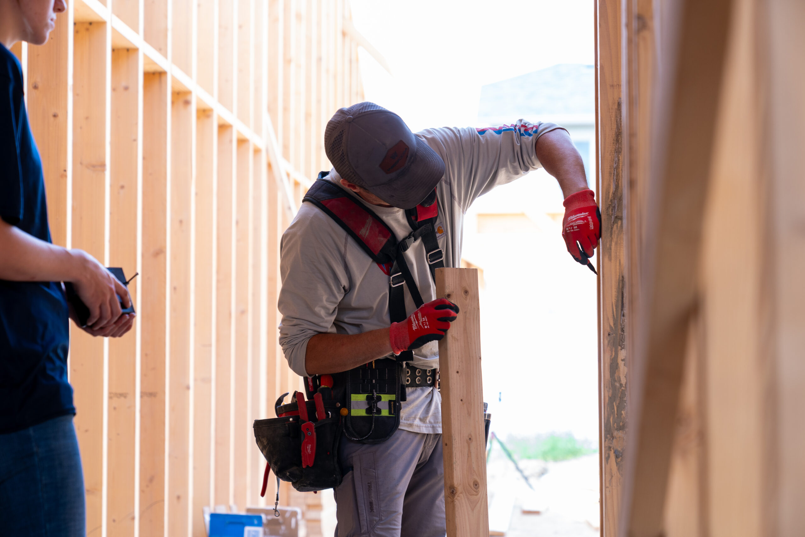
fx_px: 1565
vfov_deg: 19.5
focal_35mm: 70
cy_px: 268
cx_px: 402
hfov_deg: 28.8
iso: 320
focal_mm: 70
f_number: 3.5
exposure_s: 1/160
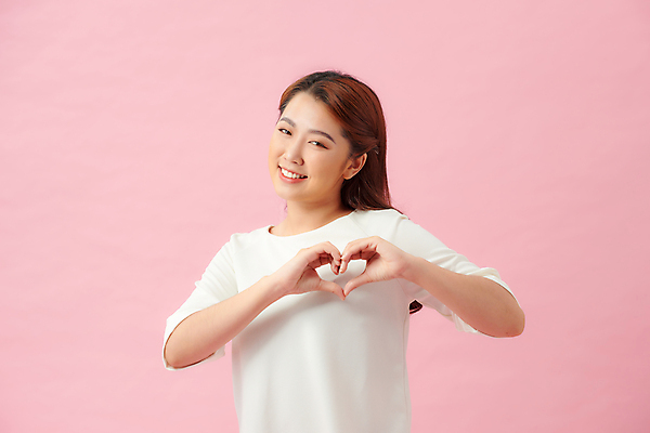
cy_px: 216
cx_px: 325
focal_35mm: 100
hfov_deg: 20.4
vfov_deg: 13.7
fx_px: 1805
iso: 160
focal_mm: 100
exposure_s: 1/160
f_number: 5.6
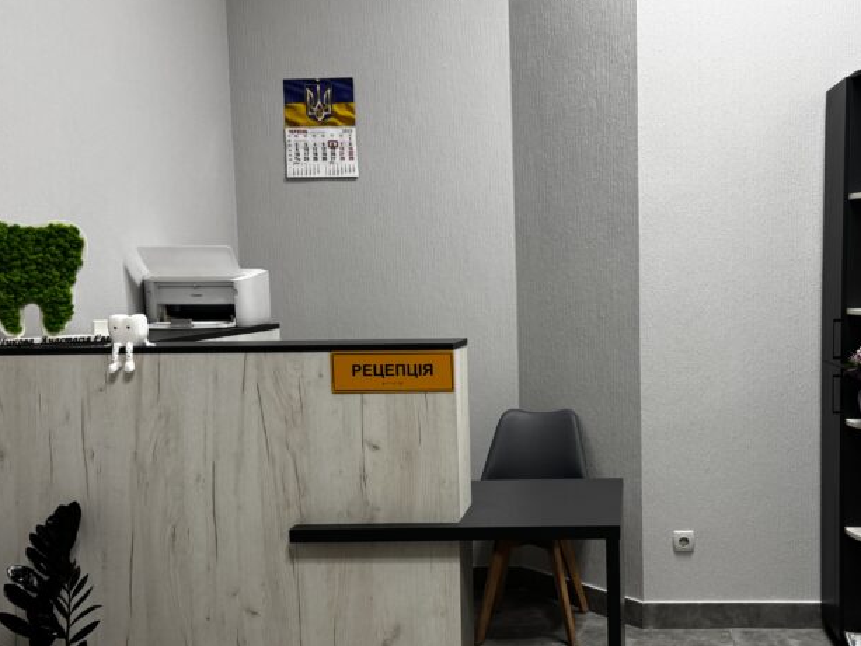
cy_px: 371
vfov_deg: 35.9
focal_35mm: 40
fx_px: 995
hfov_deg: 45.8
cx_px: 597
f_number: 1.78
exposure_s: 1/50
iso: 160
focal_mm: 6.76
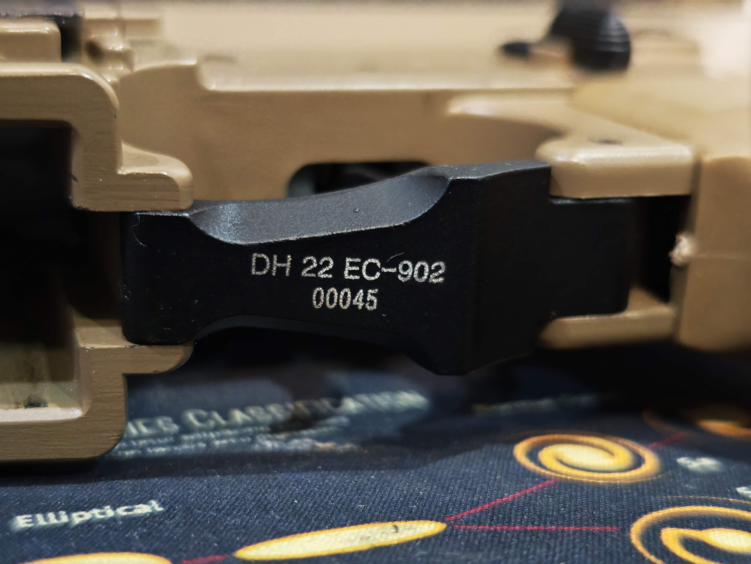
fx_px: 1041
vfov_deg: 30.3
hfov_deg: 39.7
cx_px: 376
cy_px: 282
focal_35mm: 48
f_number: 1.4
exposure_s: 1/33
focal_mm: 6.83
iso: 400
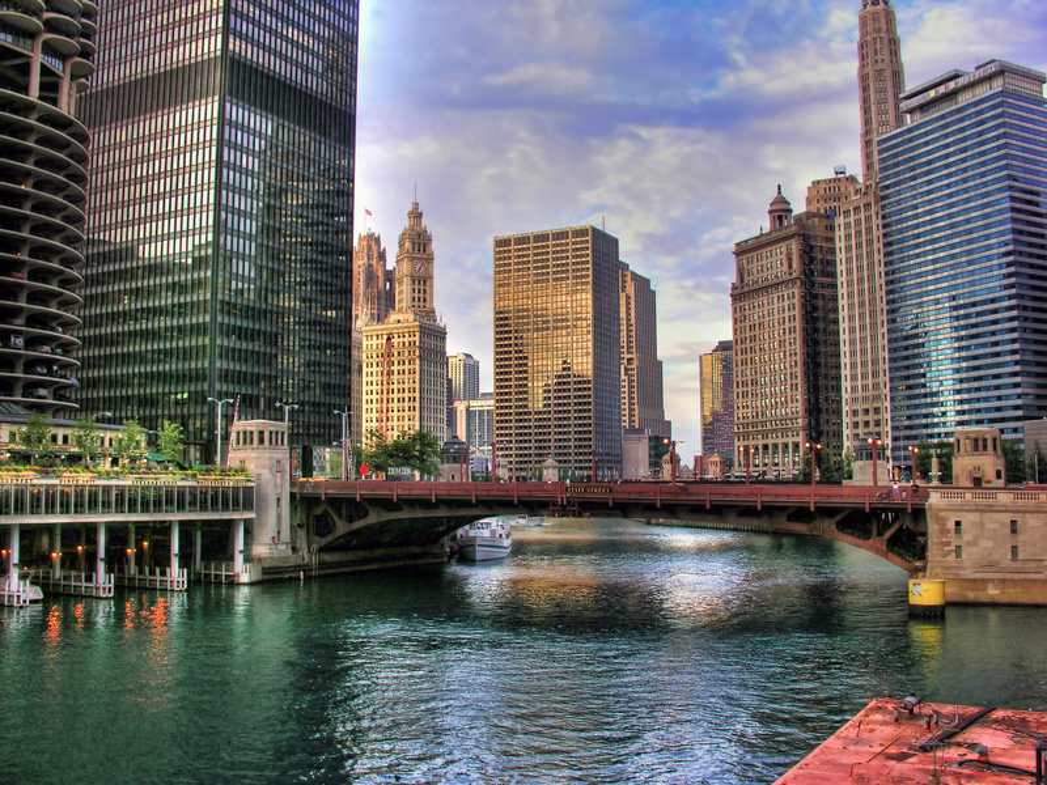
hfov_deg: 52.6
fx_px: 1059
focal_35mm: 35
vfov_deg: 40.7
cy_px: 392
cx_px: 524
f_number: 4
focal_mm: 8.9
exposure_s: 1/60
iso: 50
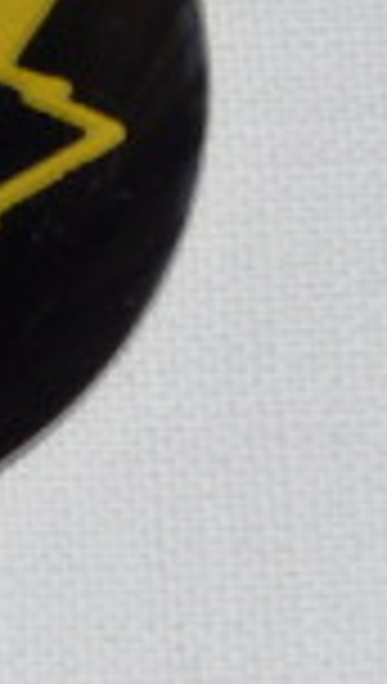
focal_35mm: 443
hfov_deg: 2.7
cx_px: -292
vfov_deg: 4.9
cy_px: 153
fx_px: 8046
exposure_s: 1/50
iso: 100
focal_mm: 15.3
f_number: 5.7
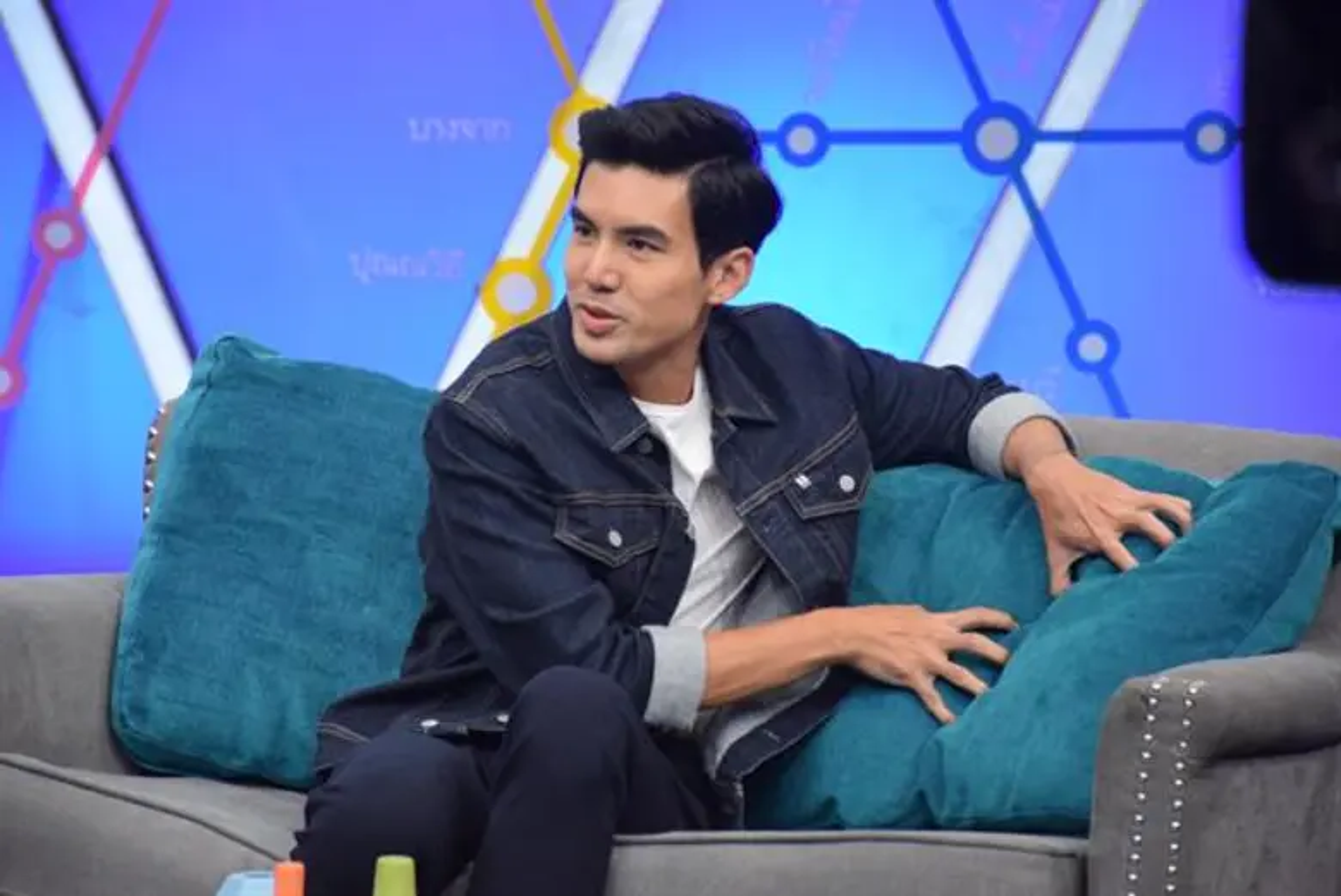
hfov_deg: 9.8
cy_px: 448
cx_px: 670
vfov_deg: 6.6
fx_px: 7827
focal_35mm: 210
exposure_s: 1/320
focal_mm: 140
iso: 1000
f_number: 5.6
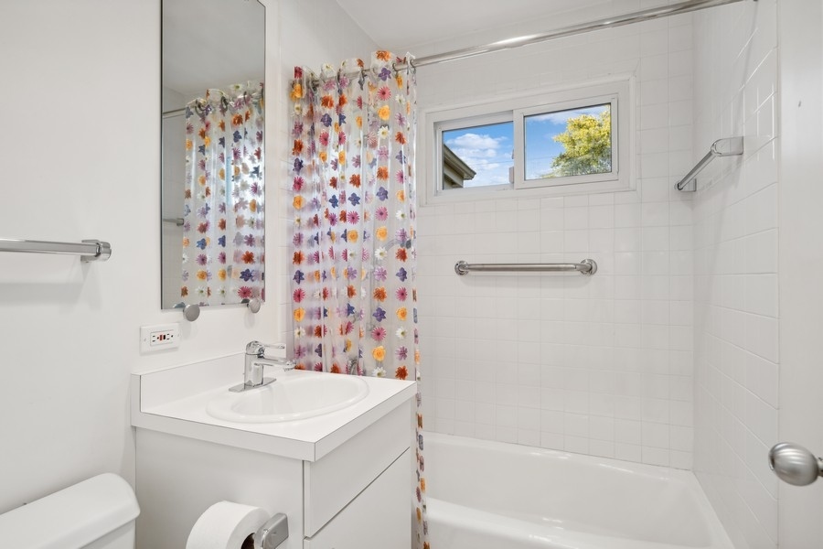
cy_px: 274
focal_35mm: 18
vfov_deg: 65.9
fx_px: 423
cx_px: 412
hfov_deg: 88.4
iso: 200
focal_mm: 18.5
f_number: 8
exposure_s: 1/6
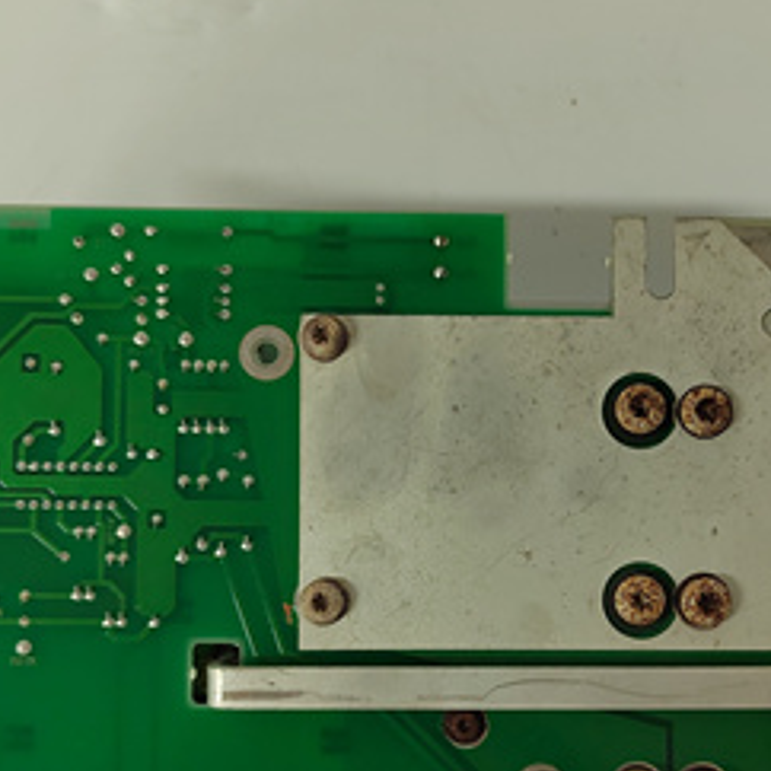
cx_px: 459
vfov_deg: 39.5
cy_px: 527
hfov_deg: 39.9
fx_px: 1058
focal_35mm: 42
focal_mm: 5.52
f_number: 1.9
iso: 2288
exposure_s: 1/120
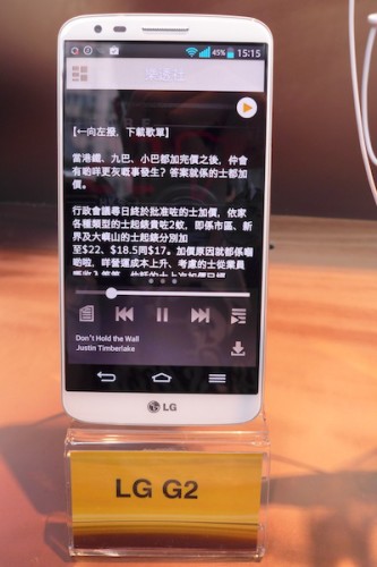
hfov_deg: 37.8
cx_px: 188
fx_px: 550
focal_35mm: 35
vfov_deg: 54.5
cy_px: 284
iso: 200
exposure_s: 1/125
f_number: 2.8
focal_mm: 6.9
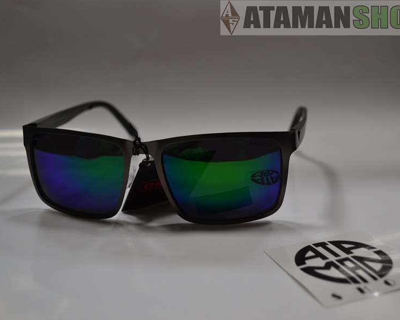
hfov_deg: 37.6
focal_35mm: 50
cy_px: 161
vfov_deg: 30.5
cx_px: 215
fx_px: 587
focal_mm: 29
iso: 400
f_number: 4.5
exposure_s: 1/40
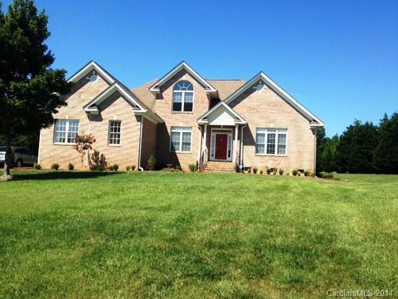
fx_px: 402
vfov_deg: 40.7
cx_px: 199
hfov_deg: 52.6
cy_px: 150
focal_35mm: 35
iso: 50
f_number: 2.4
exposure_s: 1/1314
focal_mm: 4.28
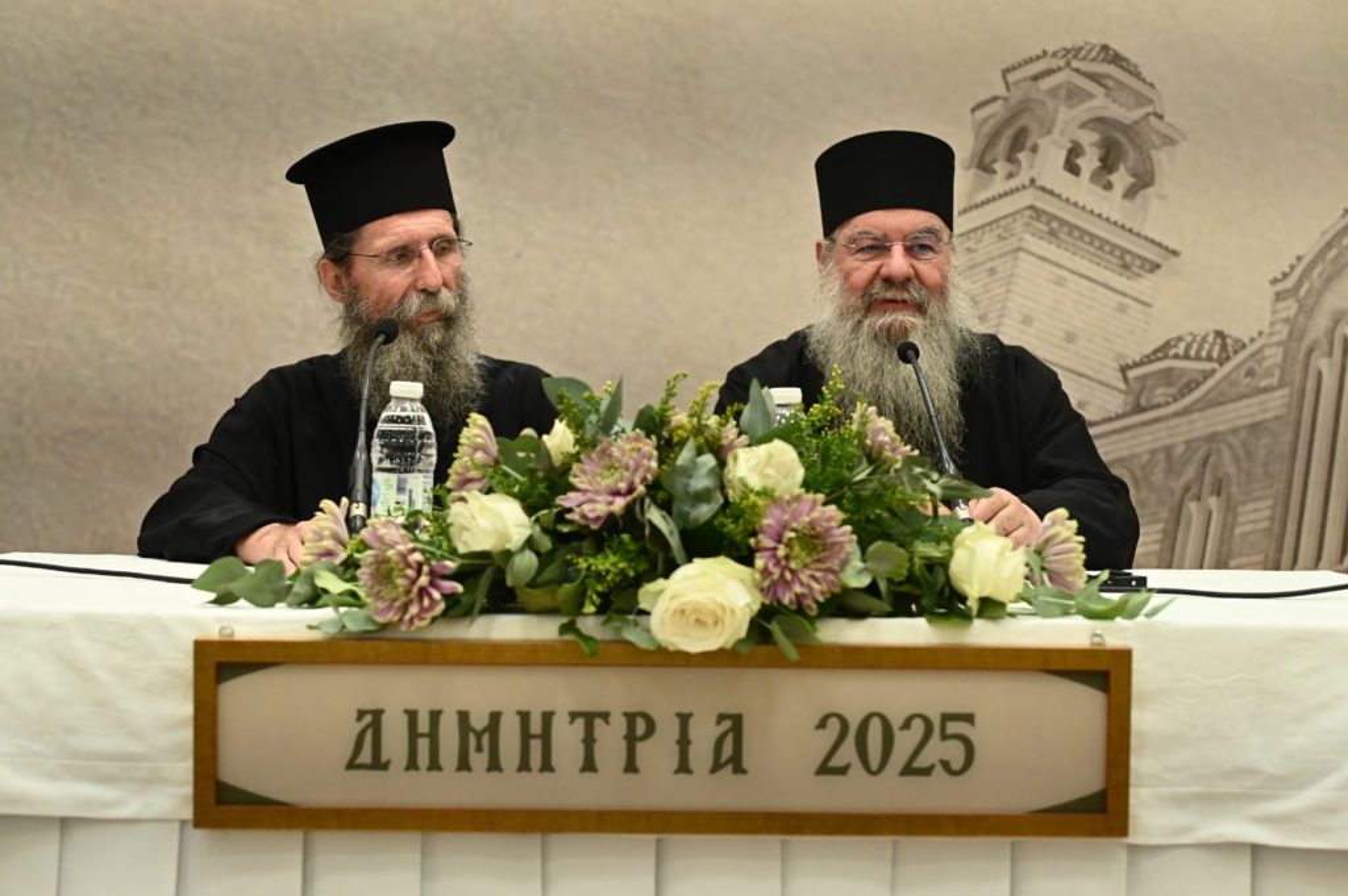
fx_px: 1908
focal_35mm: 51
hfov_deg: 38.9
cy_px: 448
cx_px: 674
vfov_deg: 26.4
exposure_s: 1/250
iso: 2800
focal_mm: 51
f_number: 4
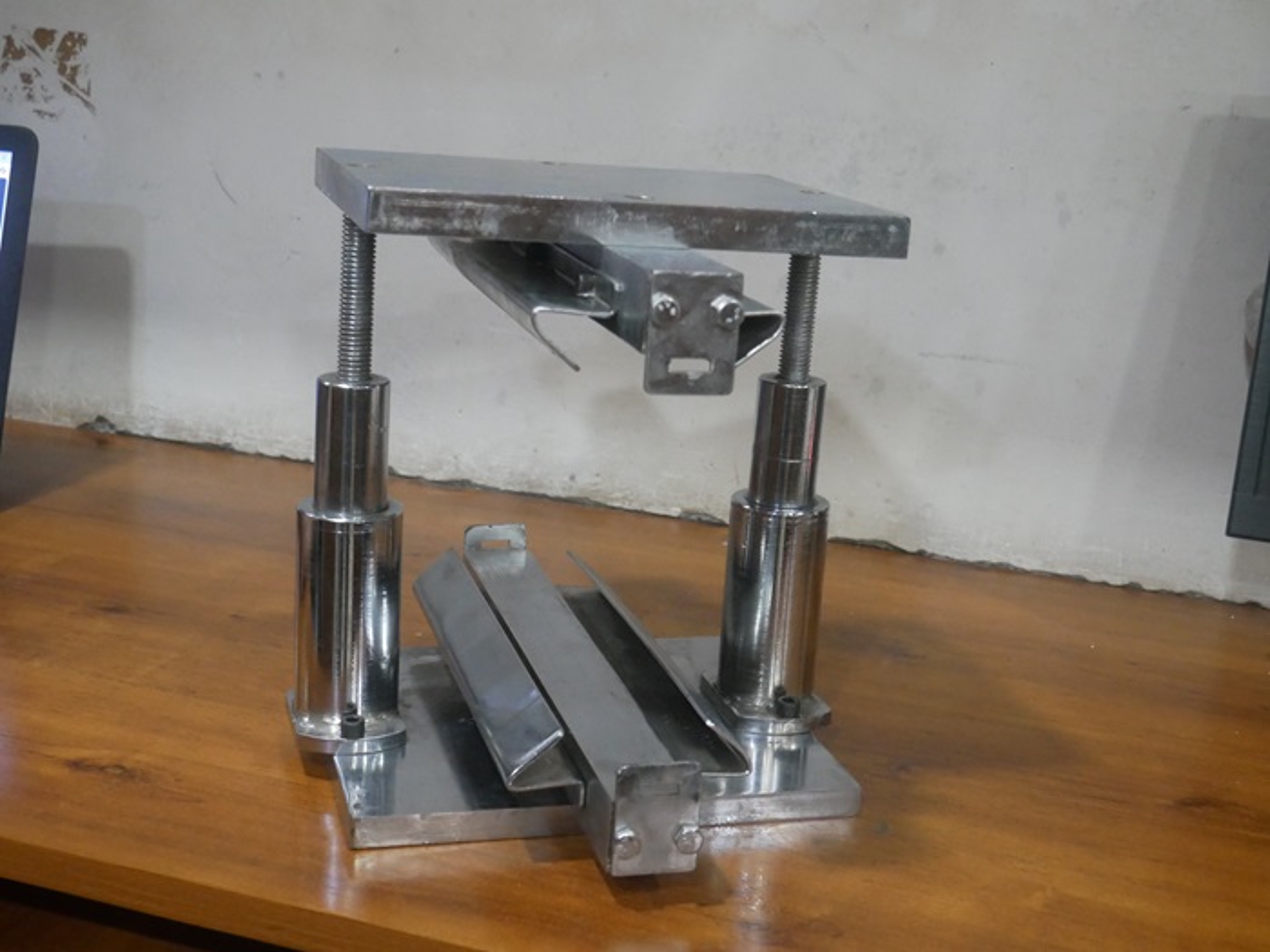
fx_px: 1834
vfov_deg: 29.1
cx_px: 635
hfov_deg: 38.2
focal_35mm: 50
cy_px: 476
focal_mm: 25
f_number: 5.3
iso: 3200
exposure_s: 1/20
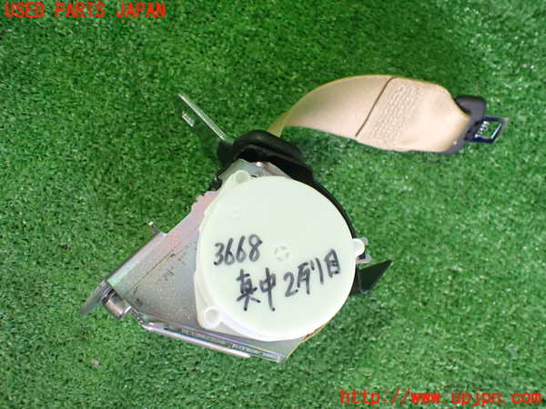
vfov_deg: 46.8
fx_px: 473
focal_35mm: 30
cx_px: 273
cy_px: 204
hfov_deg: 60.0
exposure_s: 1/50
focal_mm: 5.4
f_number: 2.3
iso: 800
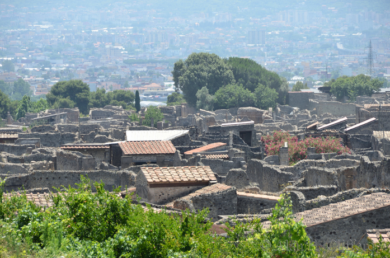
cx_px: 195
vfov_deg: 6.0
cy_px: 129
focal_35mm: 226
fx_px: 2442
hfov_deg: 9.1
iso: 100
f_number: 7.1
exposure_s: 1/200
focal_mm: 150
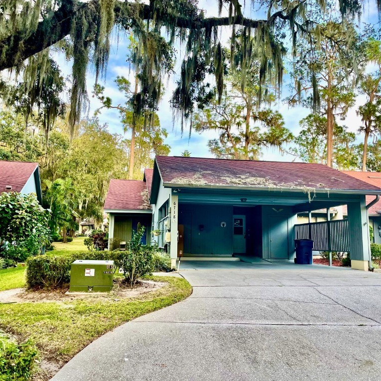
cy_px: 191
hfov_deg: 52.5
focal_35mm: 31
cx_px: 191
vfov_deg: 52.5
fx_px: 386
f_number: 1.6
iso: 32
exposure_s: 1/284
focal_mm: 4.2
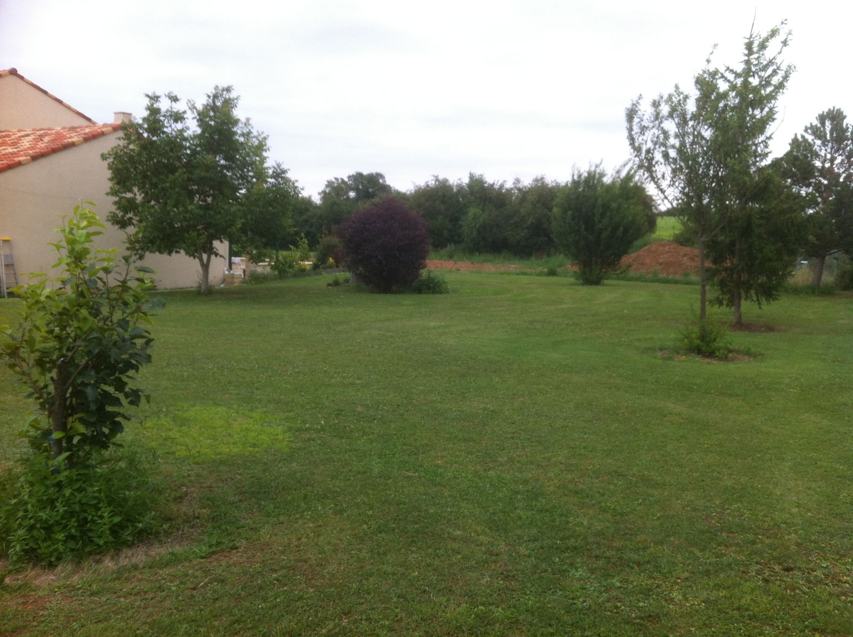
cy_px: 318
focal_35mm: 35
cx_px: 426
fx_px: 861
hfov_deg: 52.7
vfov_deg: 40.6
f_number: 2.8
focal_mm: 3.85
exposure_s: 1/202
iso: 80
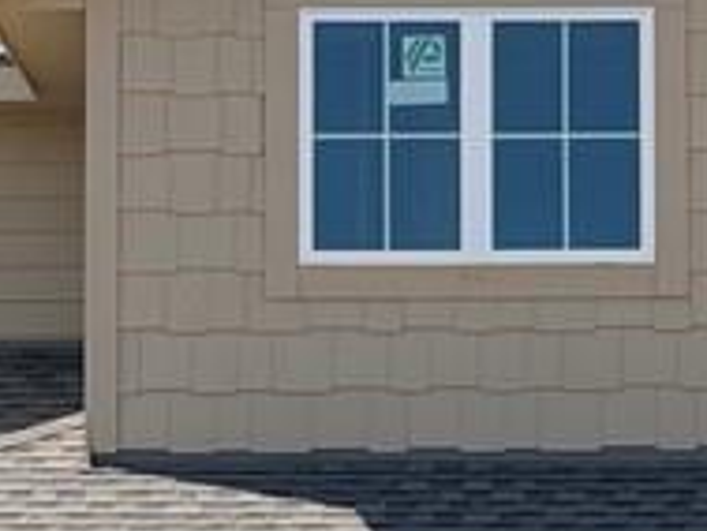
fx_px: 5314
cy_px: 639
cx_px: 774
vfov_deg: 5.7
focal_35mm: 260
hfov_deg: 7.6
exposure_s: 1/3704
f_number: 1.78
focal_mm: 6.76
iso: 64
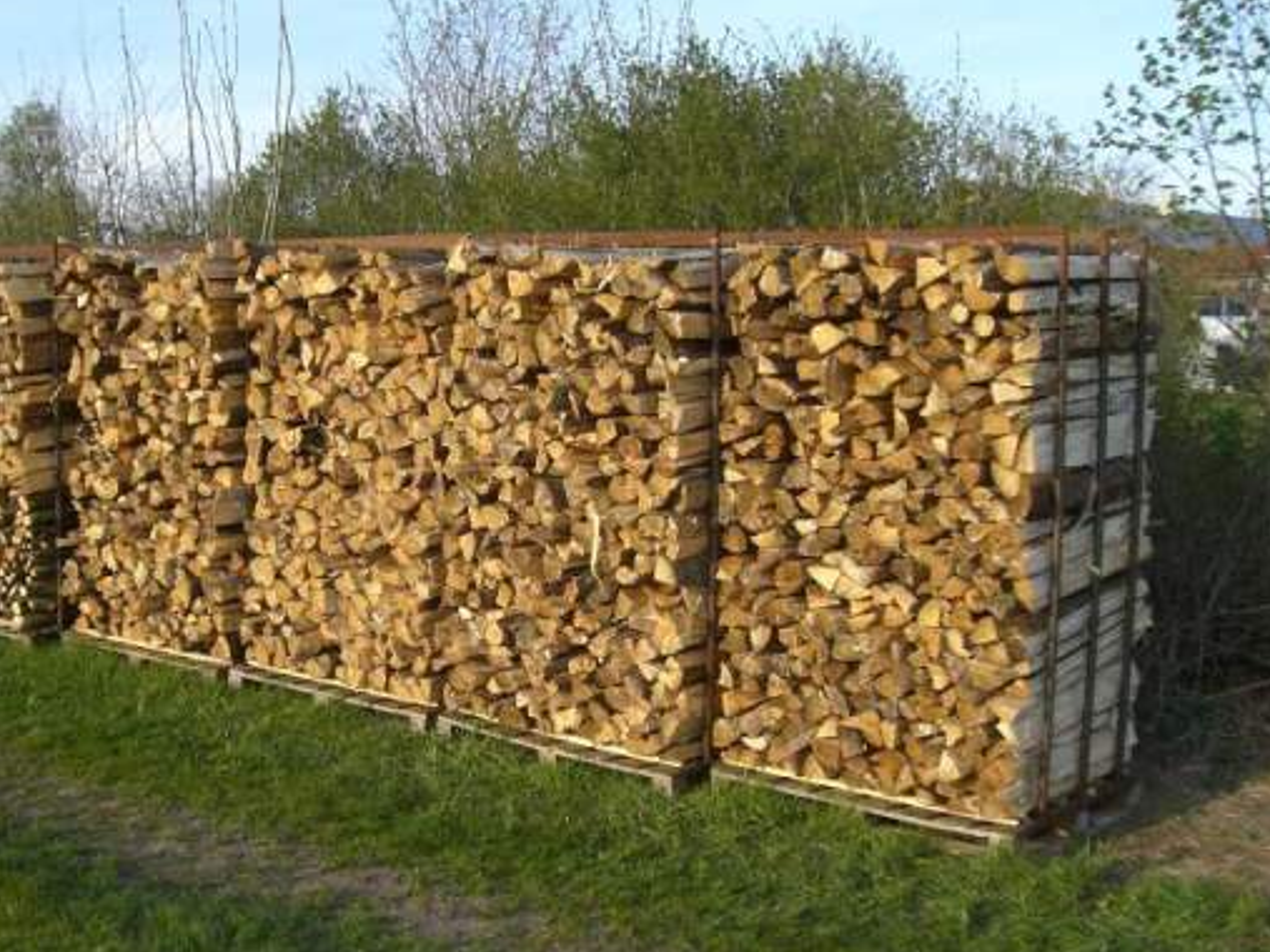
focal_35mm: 48
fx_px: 1761
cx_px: 478
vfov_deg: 30.2
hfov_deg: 39.4
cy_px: 536
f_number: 4.3
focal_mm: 6.2
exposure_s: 1/125
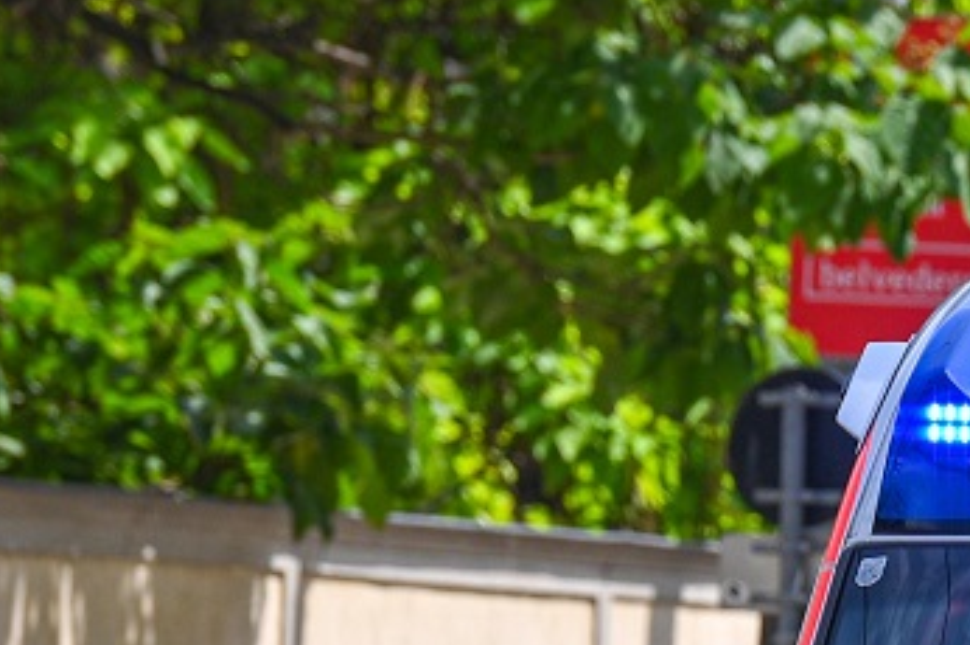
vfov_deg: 2.0
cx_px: 1259
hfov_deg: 3.0
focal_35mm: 694
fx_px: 18681
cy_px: 867
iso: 200
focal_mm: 200
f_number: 5
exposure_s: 1/1600
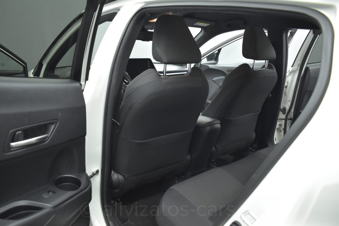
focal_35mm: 27
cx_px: 170
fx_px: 254
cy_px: 113
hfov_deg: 67.4
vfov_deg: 48.0
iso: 1600
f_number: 3.5
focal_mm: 18
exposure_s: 1/50
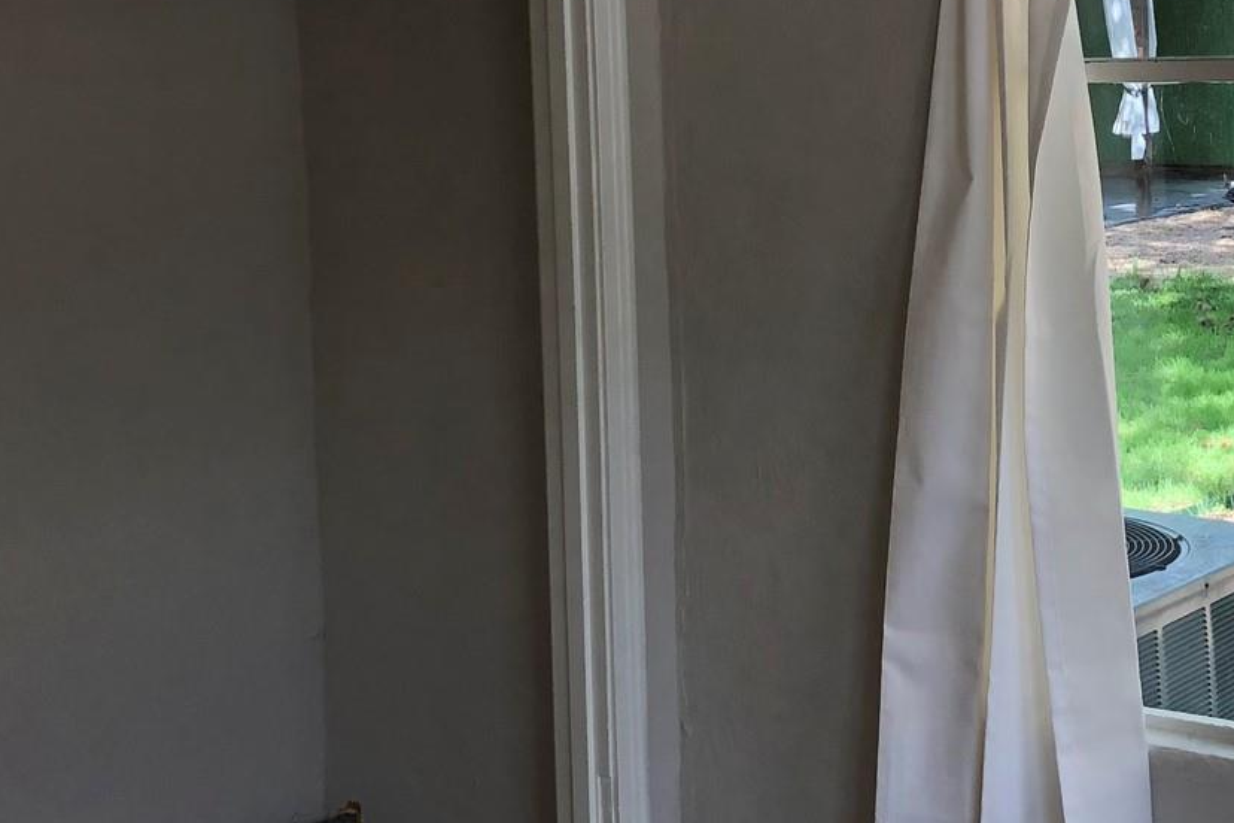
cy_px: 97
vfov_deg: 18.6
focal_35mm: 72
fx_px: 2468
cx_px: 996
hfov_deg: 27.5
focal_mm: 4
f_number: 1.8
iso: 25
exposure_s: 1/120
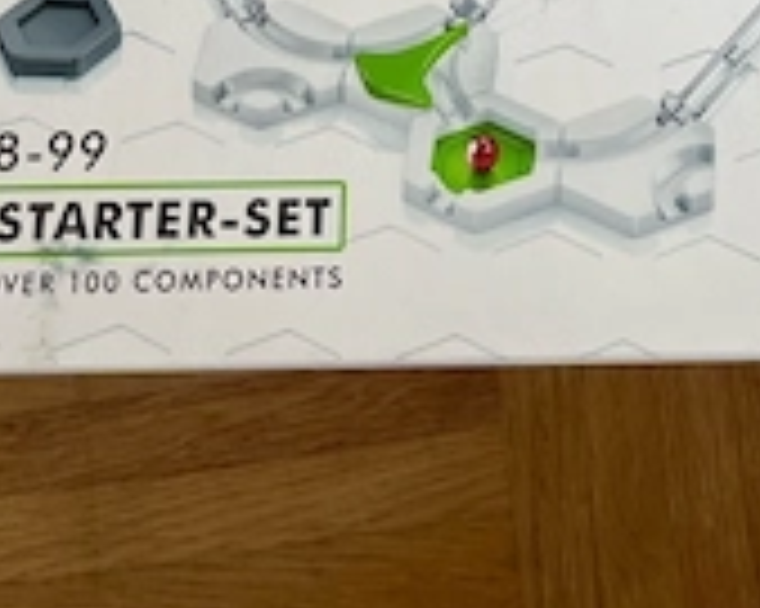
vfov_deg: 22.2
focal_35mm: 60
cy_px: -225
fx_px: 1349
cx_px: 549
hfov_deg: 31.0
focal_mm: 5.1
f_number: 1.6
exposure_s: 1/121
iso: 100
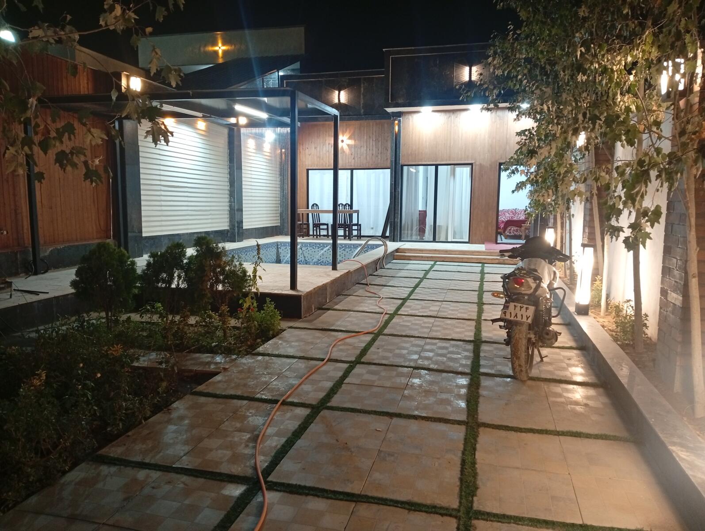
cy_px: 266
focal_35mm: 27
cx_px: 352
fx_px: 551
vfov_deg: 51.5
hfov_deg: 65.3
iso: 542
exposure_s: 1/20
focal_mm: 3.98
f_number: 1.8
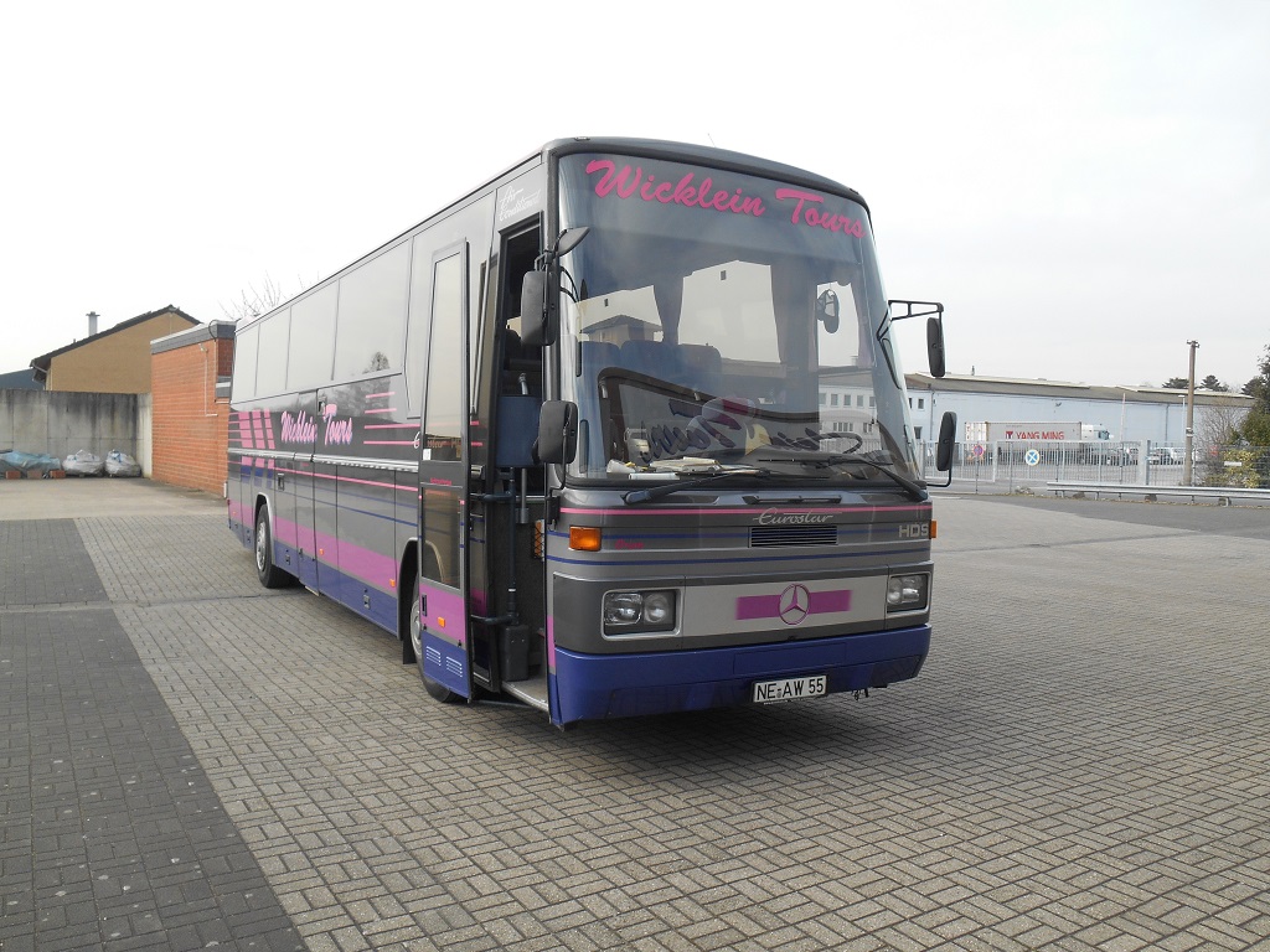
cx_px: 635
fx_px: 954
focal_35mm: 26
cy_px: 476
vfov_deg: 53.1
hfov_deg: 67.3
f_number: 3.4
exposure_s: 1/400
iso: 80
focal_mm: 4.7
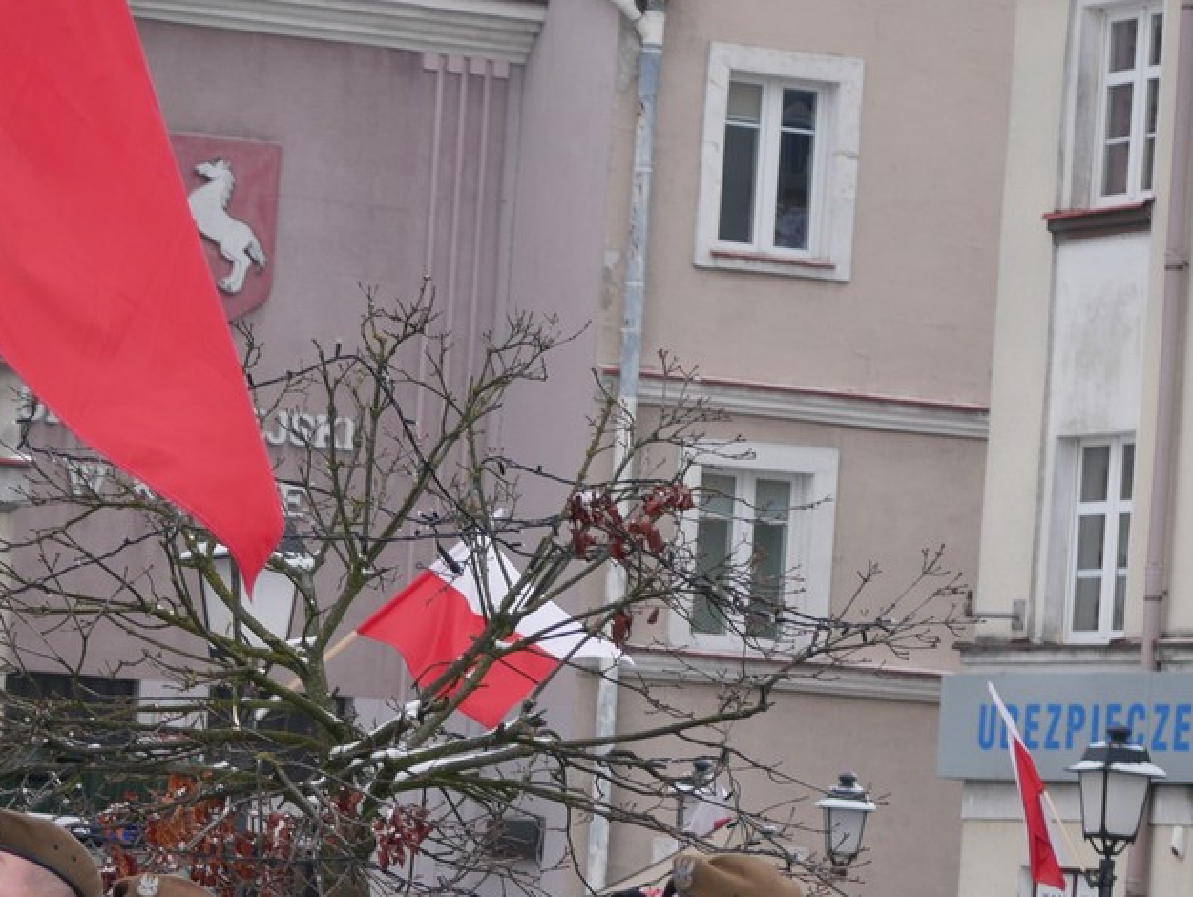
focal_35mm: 207
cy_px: 1019
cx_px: 157
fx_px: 7141
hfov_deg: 9.5
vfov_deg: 7.1
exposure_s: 1/200
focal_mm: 45
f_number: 4
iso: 200
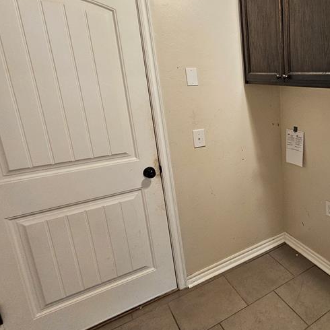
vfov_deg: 64.7
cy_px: 140
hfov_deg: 53.0
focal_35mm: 24
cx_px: 322
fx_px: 259
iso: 320
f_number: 2.2
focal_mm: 2.2
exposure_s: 1/60
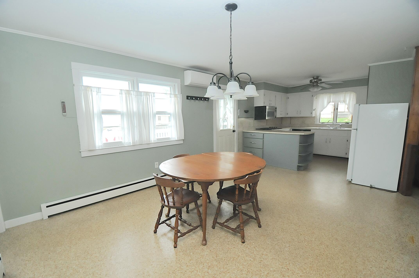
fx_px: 174
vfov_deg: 77.2
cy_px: 139
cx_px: 210
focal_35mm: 15
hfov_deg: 100.5
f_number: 3.5
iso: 800
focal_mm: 10
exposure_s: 1/160
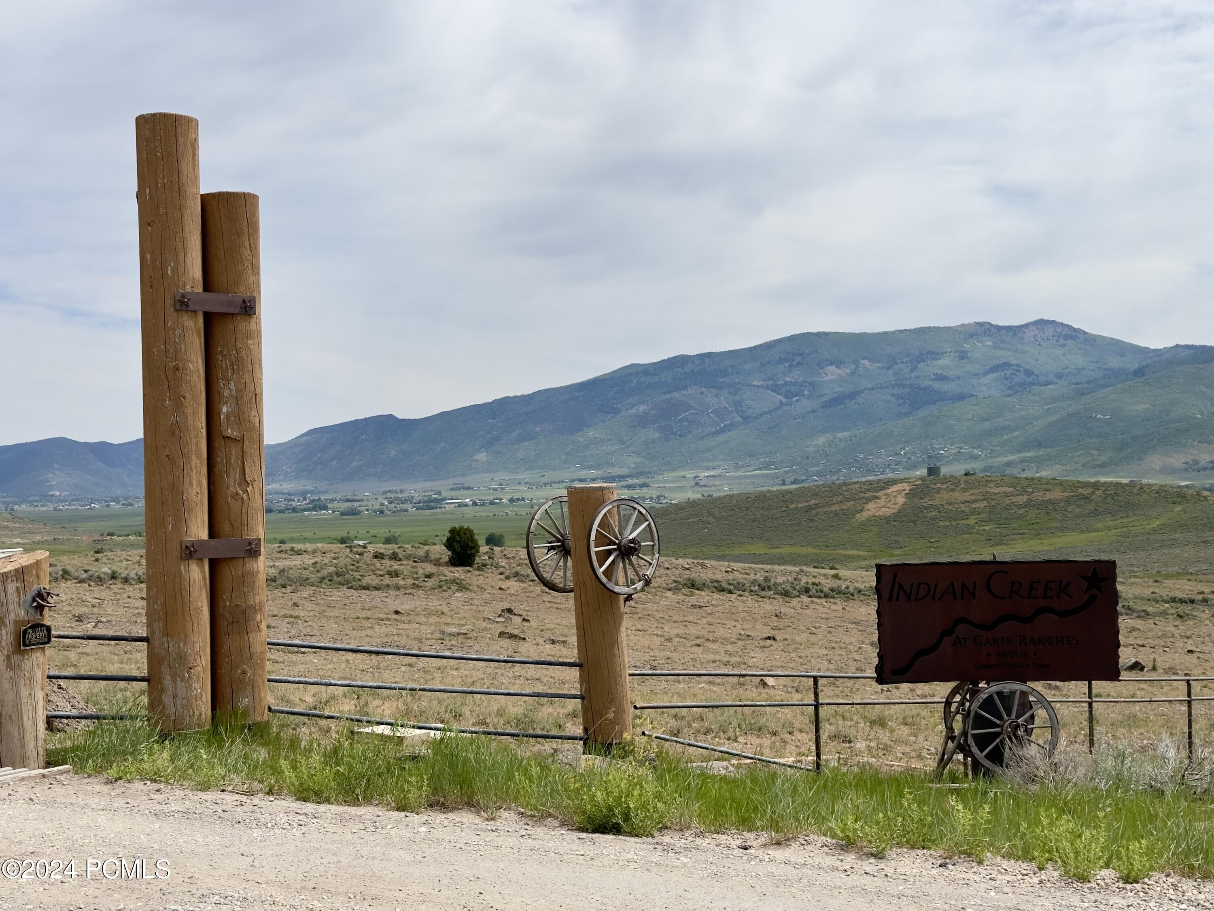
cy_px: 456
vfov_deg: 30.3
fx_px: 1683
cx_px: 607
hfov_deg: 39.7
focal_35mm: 48
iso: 64
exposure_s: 1/7092
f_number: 1.78
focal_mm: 6.86
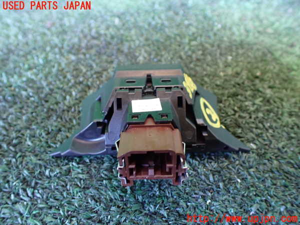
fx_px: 260
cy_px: 112
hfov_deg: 60.0
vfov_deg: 46.8
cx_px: 150
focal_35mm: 30
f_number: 2.3
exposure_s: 1/30
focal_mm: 5.4
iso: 1000
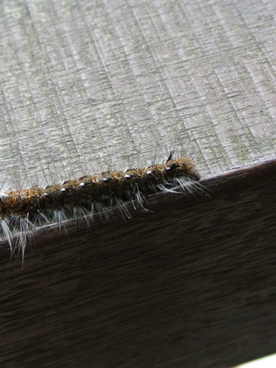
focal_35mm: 86
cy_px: 183
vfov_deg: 22.8
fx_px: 914
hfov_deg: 17.1
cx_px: 101
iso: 200
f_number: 5
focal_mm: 21.9
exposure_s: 1/125
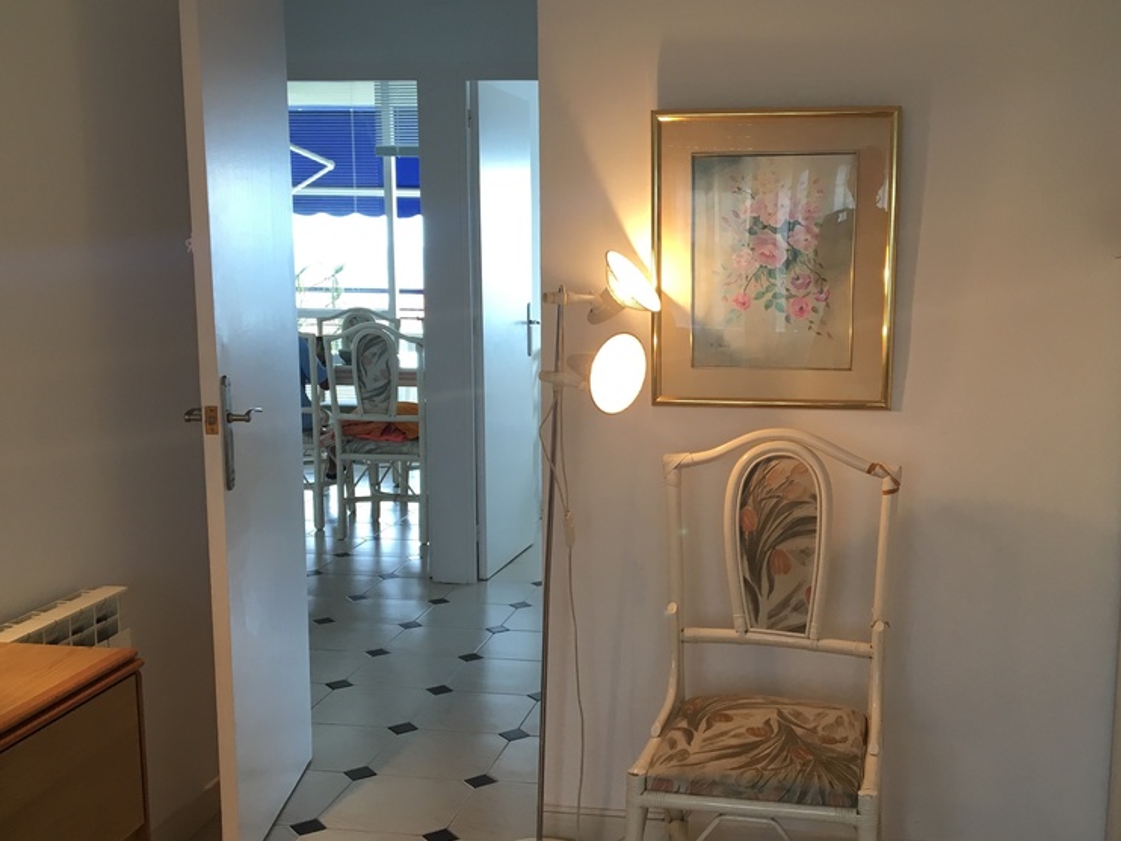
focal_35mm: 40
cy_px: 456
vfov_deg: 36.0
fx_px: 1296
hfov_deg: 46.6
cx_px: 657
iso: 32
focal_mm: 4.15
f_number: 2.2
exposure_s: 1/33
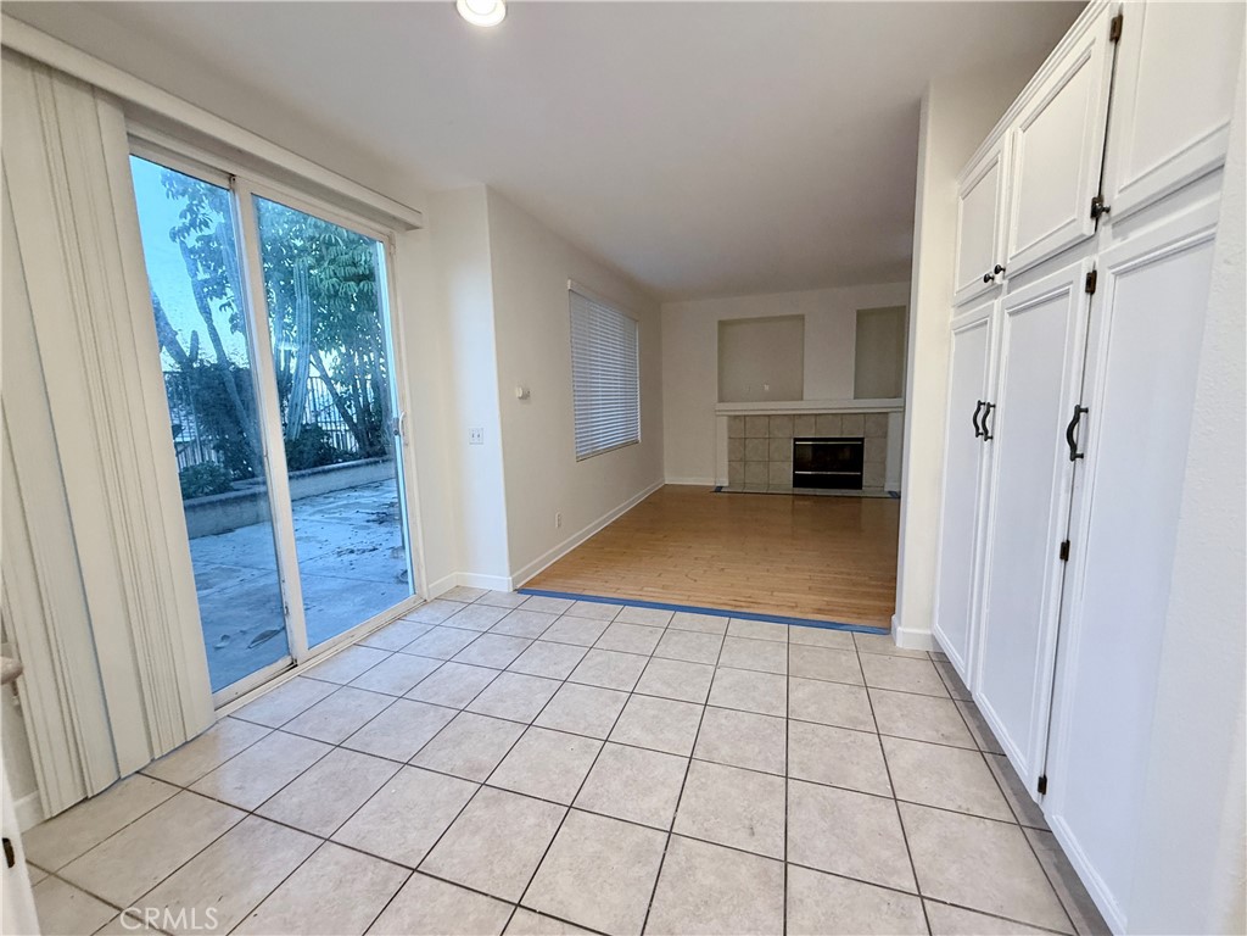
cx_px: 624
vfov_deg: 85.7
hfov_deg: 102.1
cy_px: 468
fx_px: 504
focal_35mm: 14
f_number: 2.2
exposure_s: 1/60
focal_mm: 2.22
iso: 160
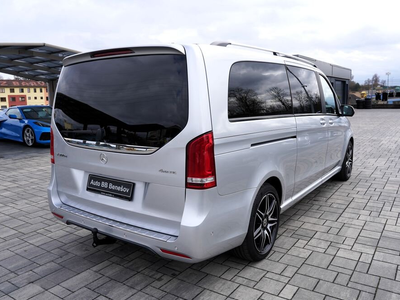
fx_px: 335
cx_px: 199
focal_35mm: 29
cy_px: 148
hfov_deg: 61.7
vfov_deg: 48.2
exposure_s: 1/200
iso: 100
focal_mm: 26
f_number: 8
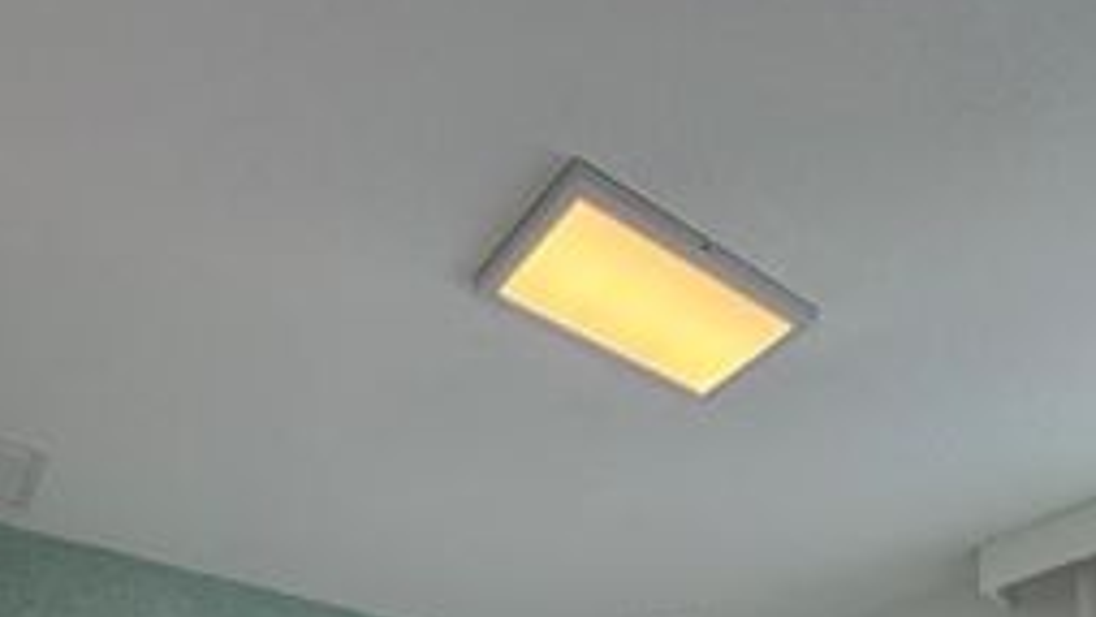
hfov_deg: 61.0
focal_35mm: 32
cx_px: 511
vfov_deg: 24.2
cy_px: 1023
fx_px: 930
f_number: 2.2
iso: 64
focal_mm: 2.22
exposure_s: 1/120
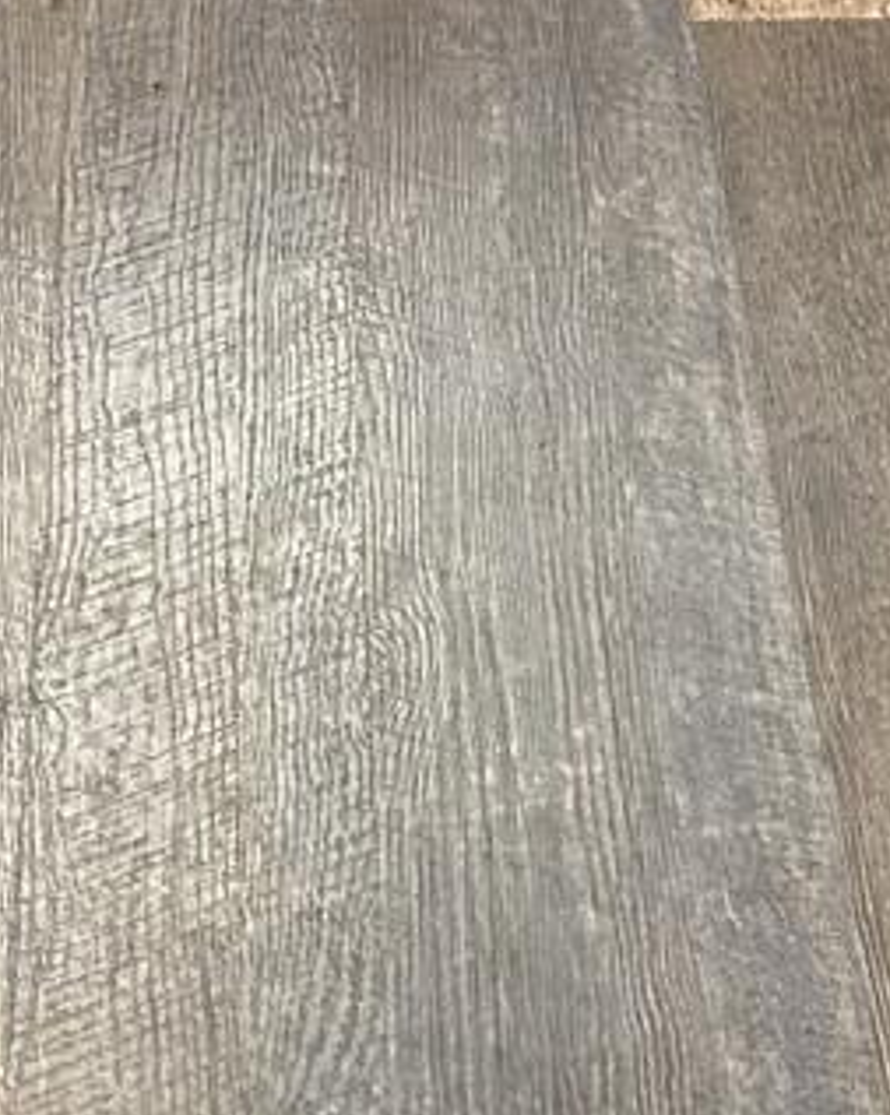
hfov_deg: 10.3
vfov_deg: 11.1
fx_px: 4880
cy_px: -1470
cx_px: 862
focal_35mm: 148
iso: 160
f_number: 1.78
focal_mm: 6.86
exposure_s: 1/120
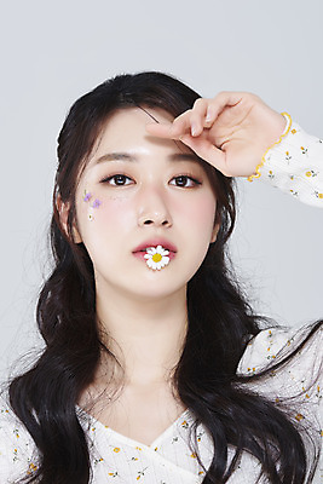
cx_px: 162
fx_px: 1412
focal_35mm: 105
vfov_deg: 19.4
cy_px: 242
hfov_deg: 13.1
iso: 64
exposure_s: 1/125
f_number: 11
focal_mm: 105
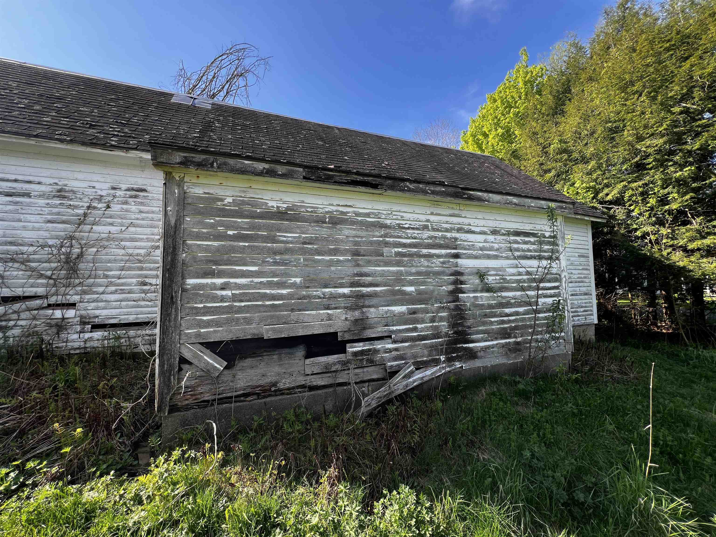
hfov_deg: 106.2
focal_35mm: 13
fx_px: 269
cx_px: 358
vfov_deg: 89.9
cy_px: 268
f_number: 1.8
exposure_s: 1/351
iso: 32
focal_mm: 1.57
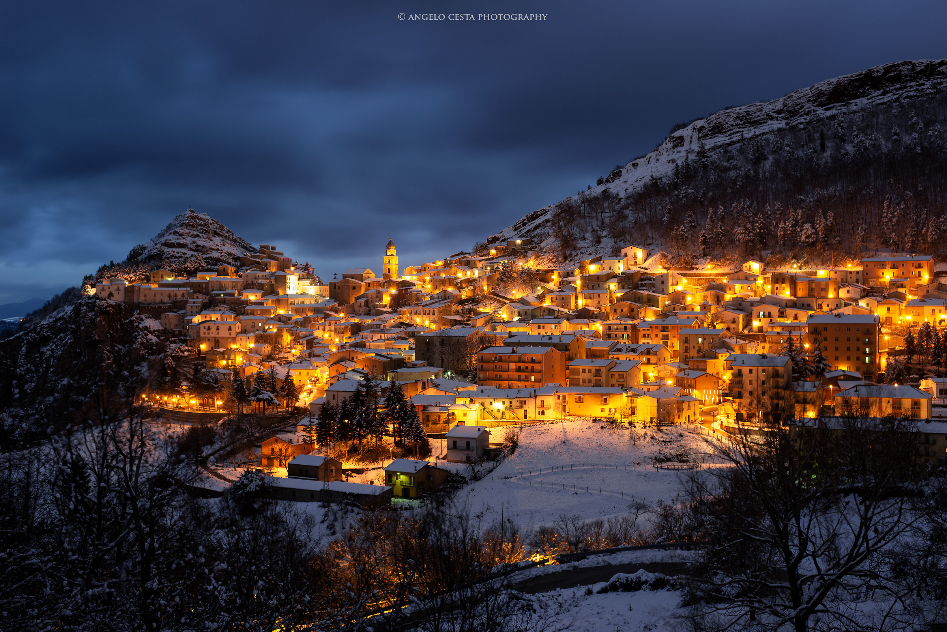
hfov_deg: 39.6
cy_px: 316
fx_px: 1316
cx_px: 474
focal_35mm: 50
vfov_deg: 27.0
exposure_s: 5
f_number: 5.6
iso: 100
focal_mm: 50
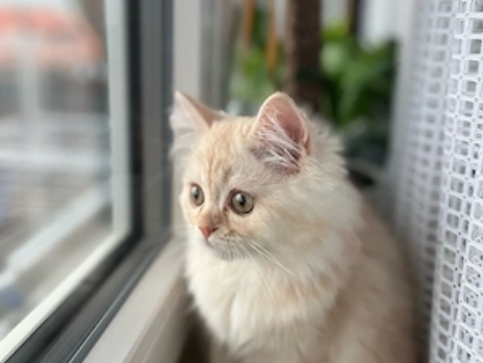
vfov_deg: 40.7
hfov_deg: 52.6
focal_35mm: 35
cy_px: 163
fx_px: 489
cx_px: 241
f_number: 1.5
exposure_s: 1/121
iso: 32
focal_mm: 5.7
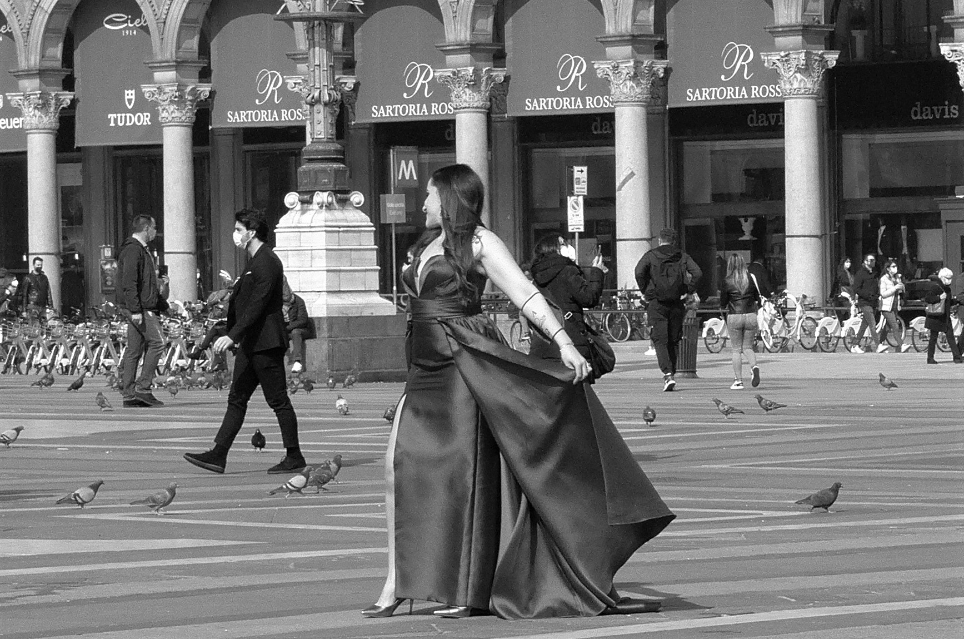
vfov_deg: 19.4
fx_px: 1870
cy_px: 320
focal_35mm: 70
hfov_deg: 28.9
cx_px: 482
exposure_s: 1/2000
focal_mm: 46
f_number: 12
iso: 1600
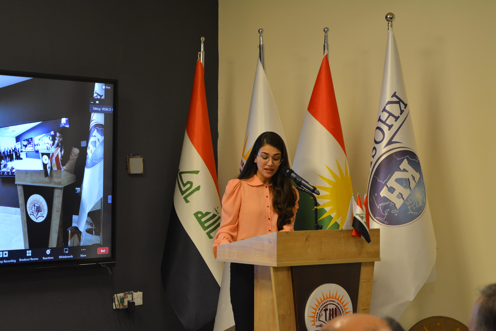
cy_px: 166
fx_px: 1137
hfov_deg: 24.6
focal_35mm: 82
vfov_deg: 16.6
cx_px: 248
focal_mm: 55
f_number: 5.6
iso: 1000
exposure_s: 1/30
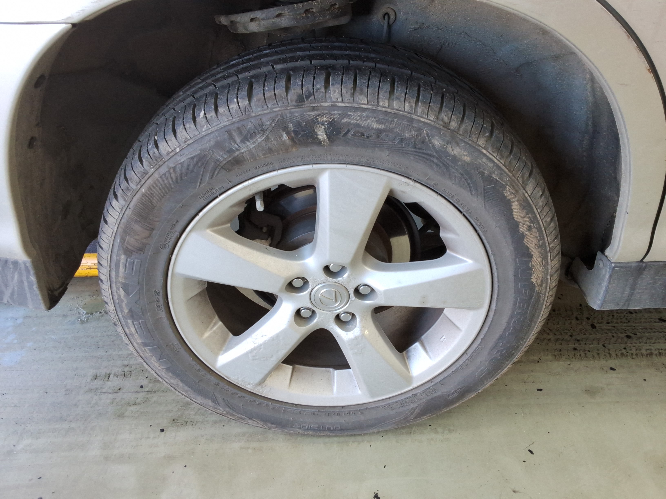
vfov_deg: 49.7
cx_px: 333
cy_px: 250
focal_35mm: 28
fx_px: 539
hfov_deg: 63.4
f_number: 1.9
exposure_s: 1/60
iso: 45
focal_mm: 2.91
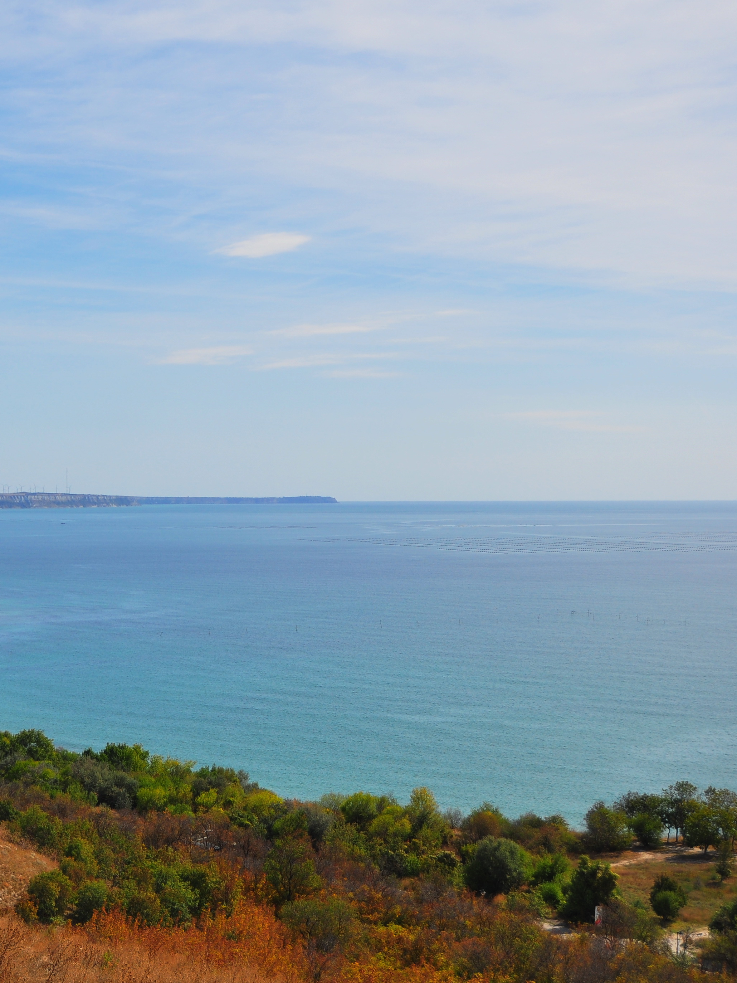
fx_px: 1874
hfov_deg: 21.6
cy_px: 494
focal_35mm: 66
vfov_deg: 29.4
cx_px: 24
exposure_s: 1/1250
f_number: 5.6
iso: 200
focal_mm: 30
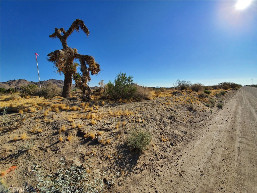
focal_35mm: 13
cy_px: 96
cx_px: 128
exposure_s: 1/1658
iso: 50
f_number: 2.2
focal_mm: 1.8
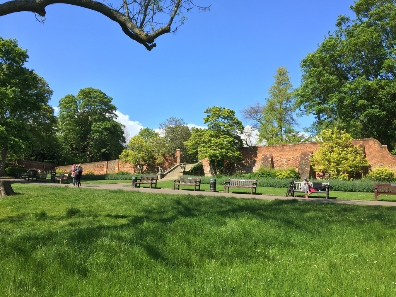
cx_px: 198
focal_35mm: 29
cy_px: 148
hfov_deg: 61.7
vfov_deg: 48.2
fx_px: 332
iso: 32
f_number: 2.2
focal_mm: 4.15
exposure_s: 1/1163
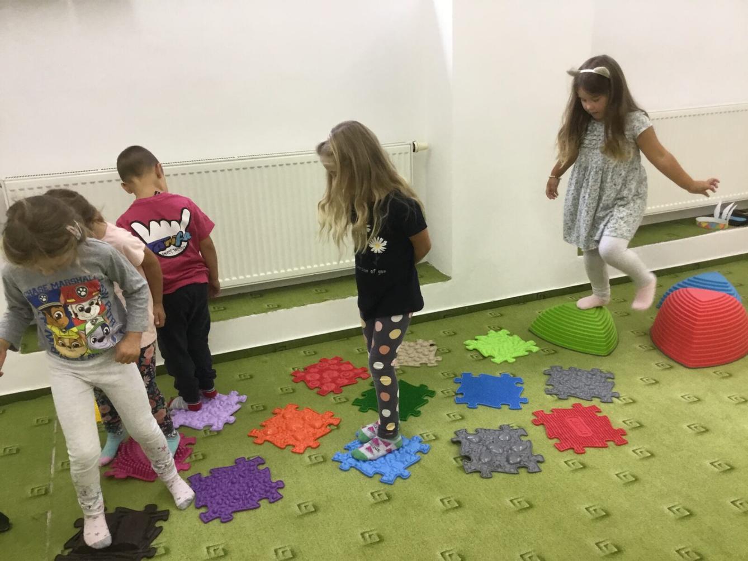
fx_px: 670
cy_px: 280
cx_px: 374
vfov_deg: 45.5
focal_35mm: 31
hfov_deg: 58.3
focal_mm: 3.3
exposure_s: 1/33
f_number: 2.4
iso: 50
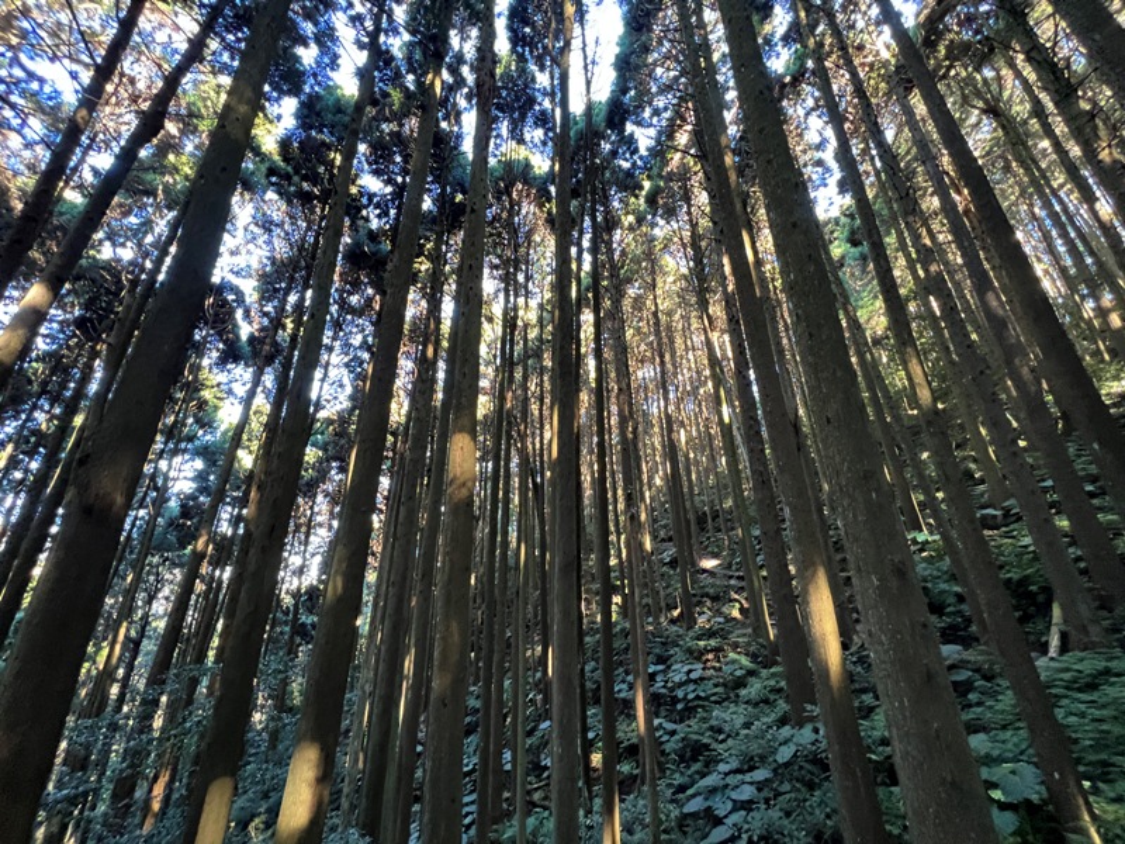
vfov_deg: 89.9
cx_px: 562
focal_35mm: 13
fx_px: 422
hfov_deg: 106.2
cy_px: 422
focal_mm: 1.57
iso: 400
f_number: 1.8
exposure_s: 1/60
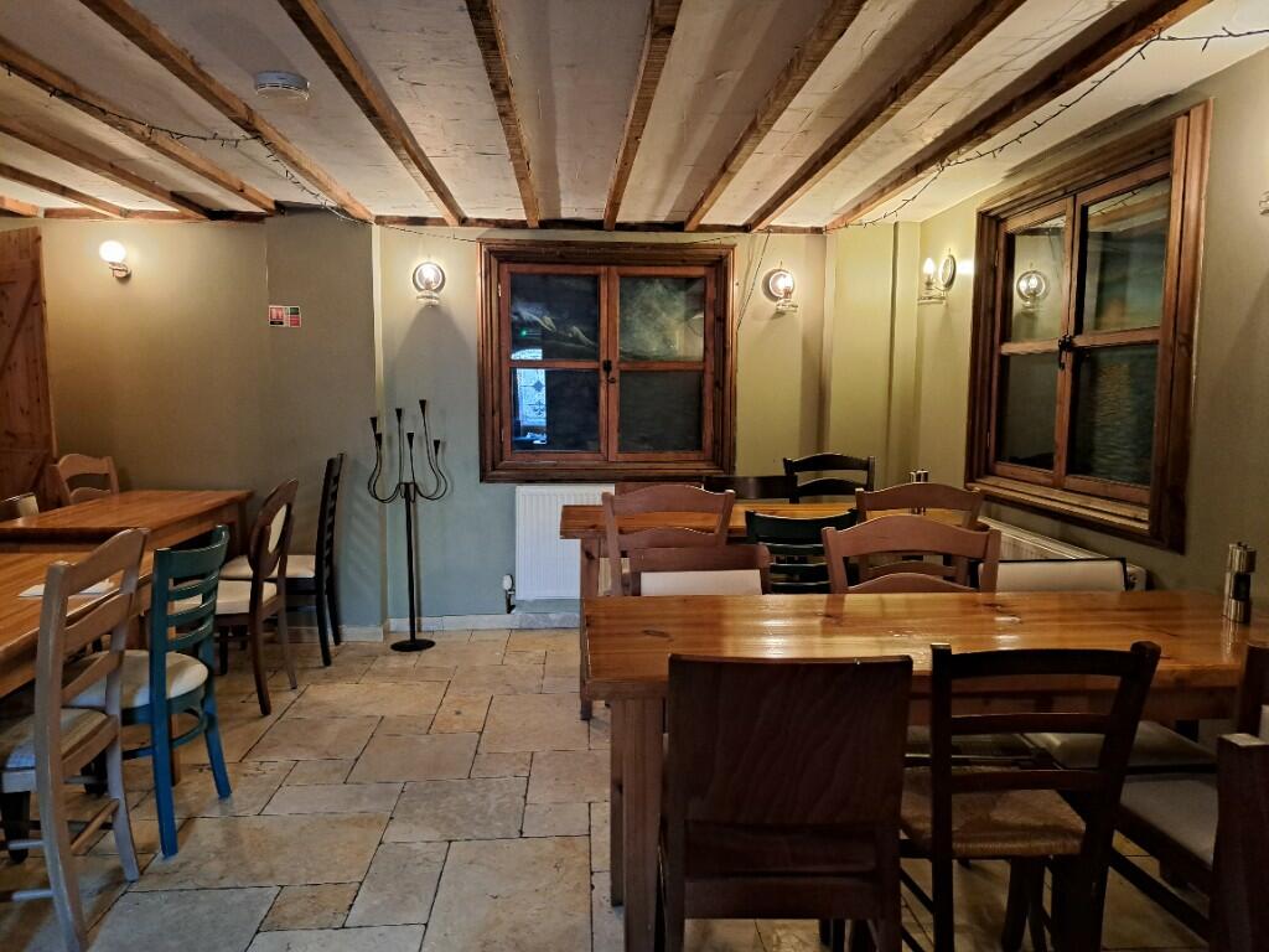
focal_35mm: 24
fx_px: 880
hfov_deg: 71.6
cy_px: 476
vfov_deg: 56.8
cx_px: 634
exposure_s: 1/33
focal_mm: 5.23
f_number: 1.8
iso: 500
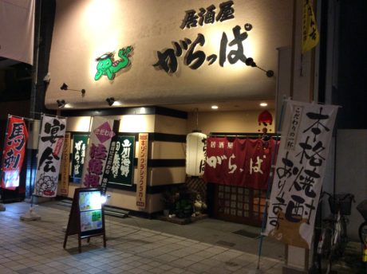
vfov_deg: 44.1
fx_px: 339
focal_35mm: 32
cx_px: 184
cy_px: 137
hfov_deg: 56.9
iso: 160
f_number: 2.4
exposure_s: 1/24
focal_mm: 3.3
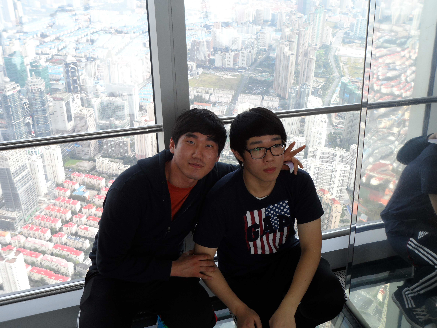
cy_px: 164
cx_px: 218
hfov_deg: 51.4
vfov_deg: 39.7
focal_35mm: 36
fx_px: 454
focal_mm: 6.6
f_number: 3.8
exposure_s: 1/125
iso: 80
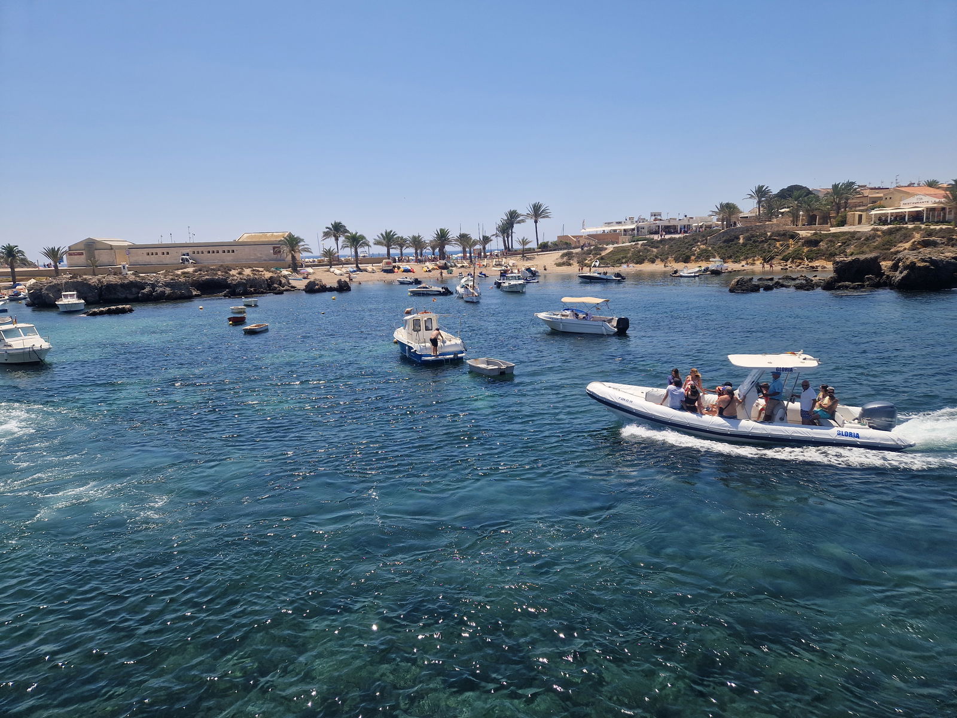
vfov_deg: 58.9
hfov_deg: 73.9
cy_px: 359
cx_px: 478
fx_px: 636
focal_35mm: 23
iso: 50
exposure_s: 1/2048
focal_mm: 5.4
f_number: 1.8
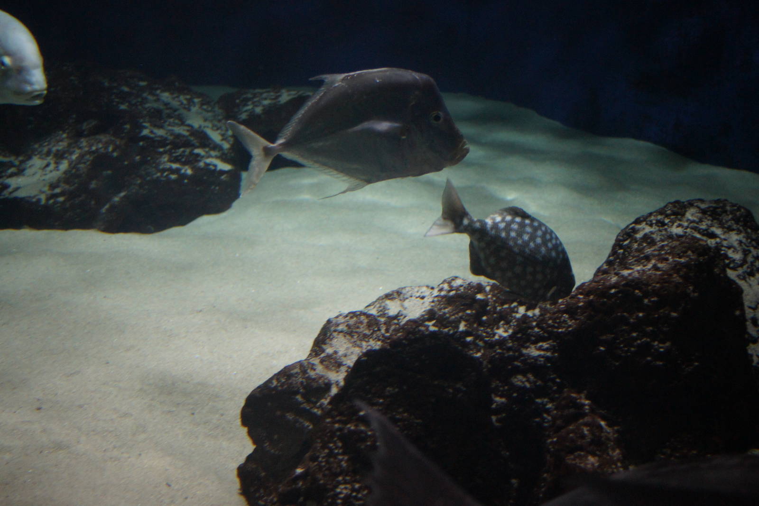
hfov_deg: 43.6
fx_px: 949
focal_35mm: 45
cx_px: 380
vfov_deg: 29.9
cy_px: 253
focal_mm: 30
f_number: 2.8
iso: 1600
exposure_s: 1/60
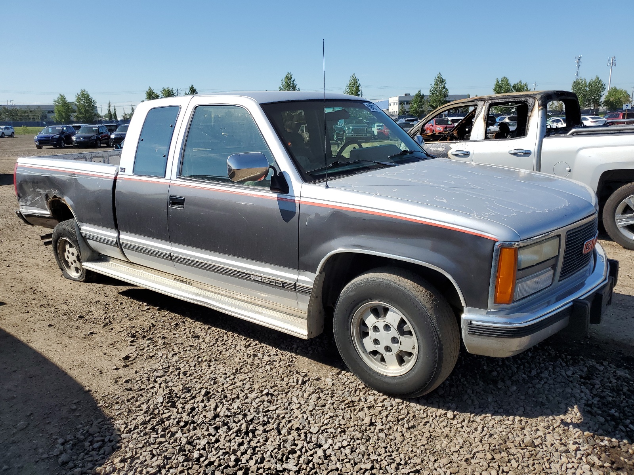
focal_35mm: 26
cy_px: 238
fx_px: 476
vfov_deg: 53.1
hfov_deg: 67.3
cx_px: 317
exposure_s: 1/3333
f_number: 1.5
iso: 50
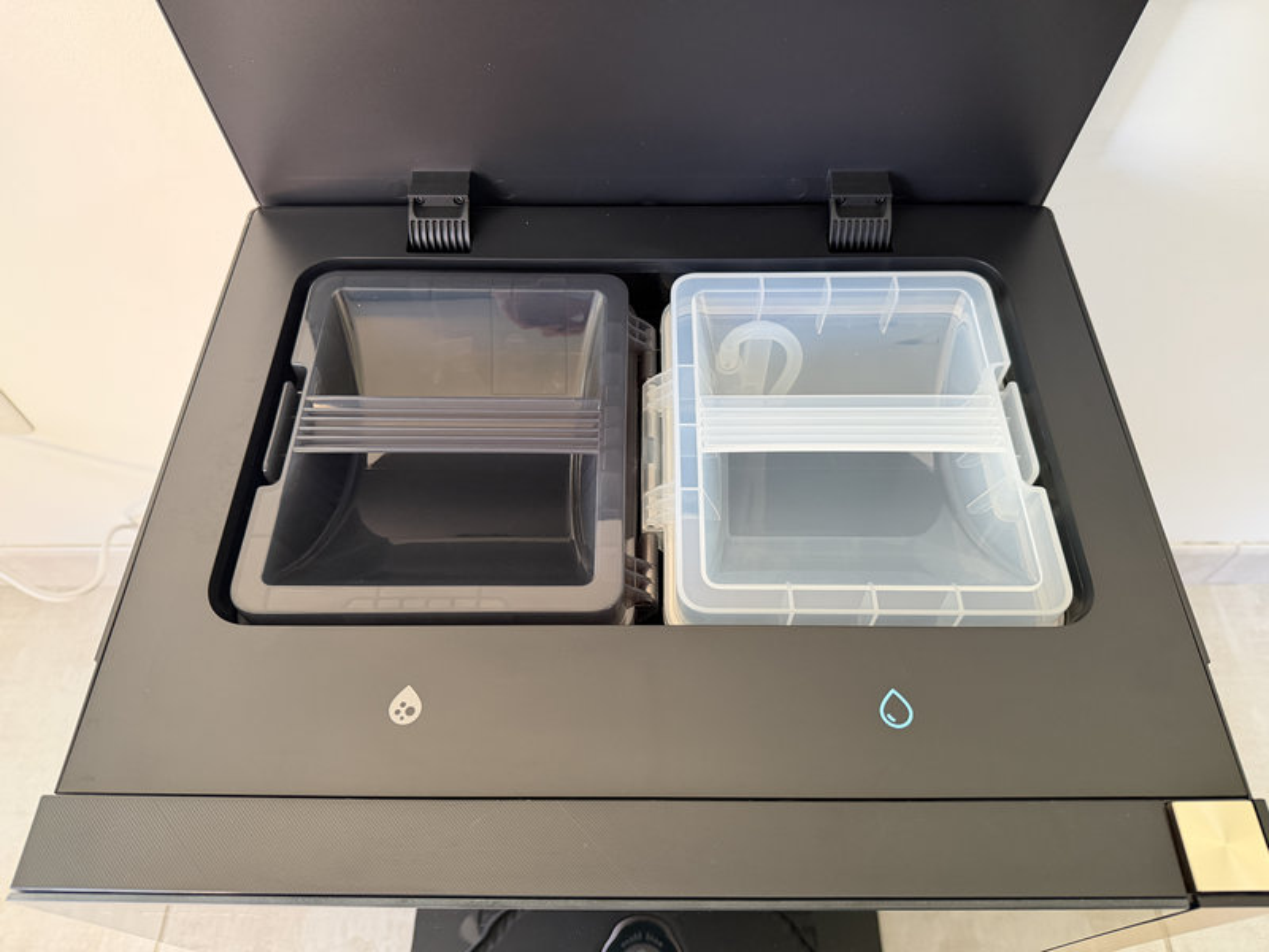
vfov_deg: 56.8
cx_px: 634
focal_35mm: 24
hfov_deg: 71.6
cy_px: 476
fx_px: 880
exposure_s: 1/60
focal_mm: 6.76
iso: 400
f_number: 1.78
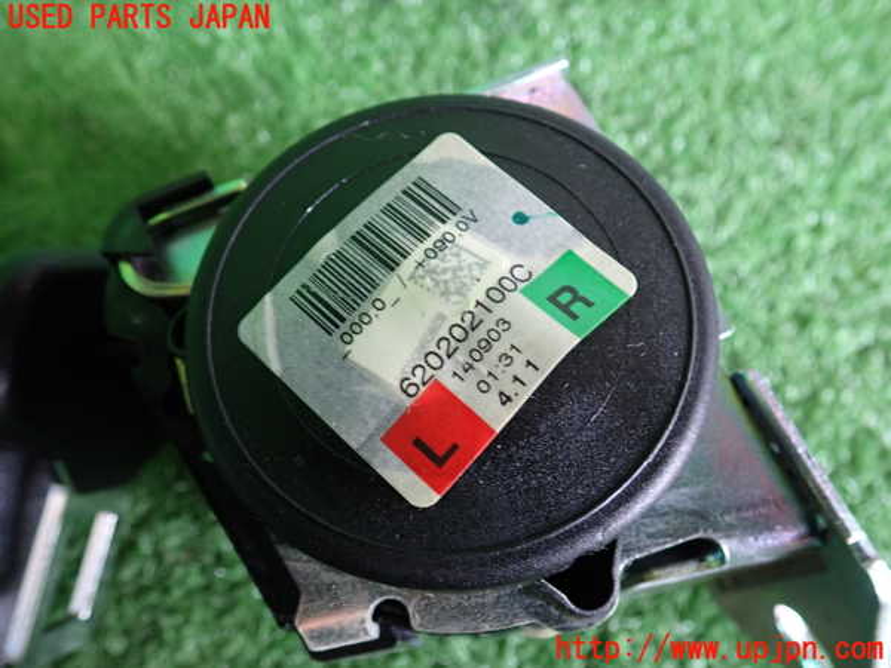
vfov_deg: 46.8
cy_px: 334
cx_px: 446
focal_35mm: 30
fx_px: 772
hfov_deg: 60.0
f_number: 2.3
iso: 250
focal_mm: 5.4
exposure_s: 1/30
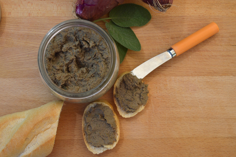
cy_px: 78
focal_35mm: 51
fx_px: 334
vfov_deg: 26.4
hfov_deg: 38.9
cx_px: 118
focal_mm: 34
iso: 100
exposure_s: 1/320
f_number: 6.3
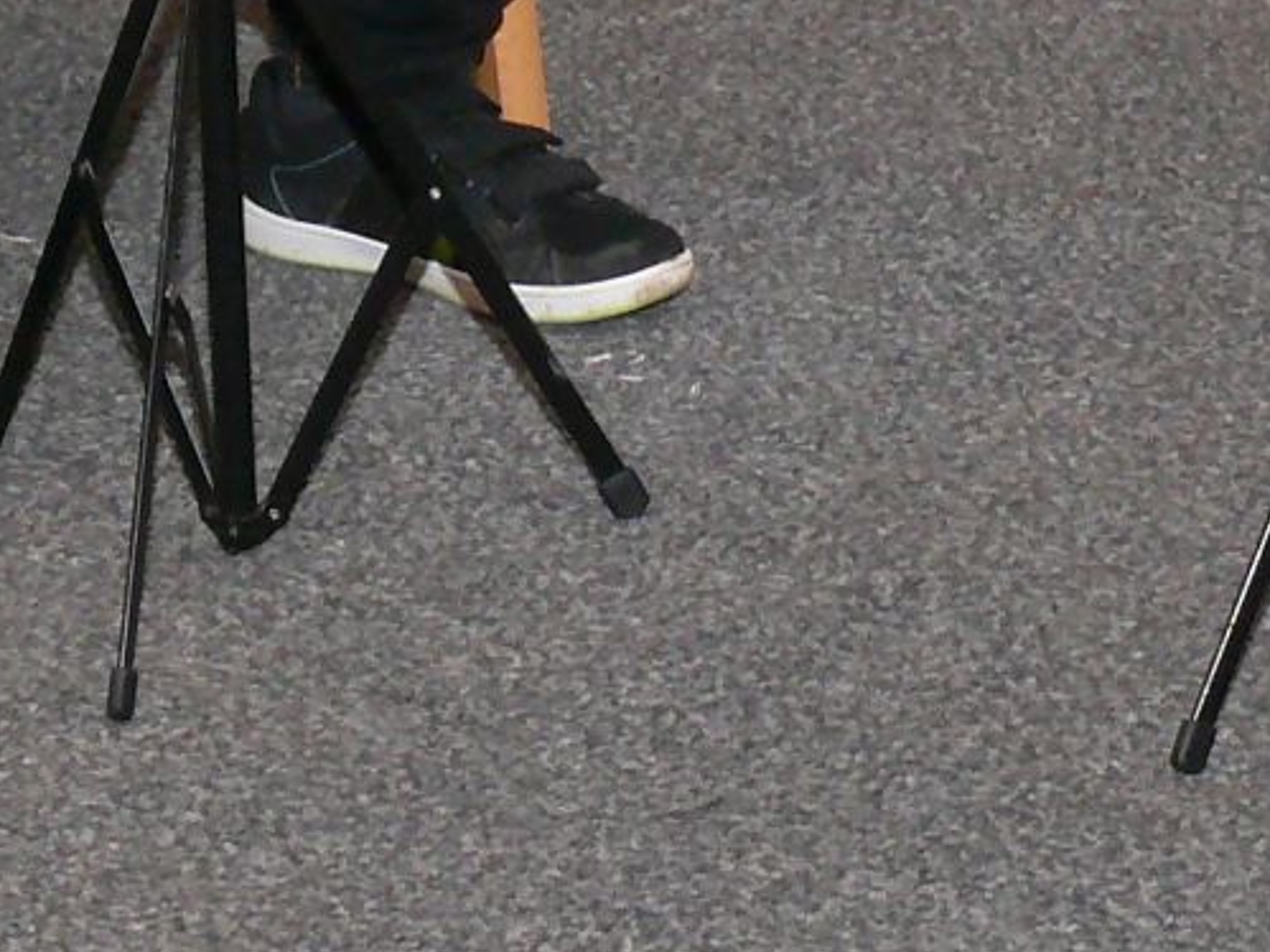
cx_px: 1036
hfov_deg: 10.2
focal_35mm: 193
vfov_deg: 7.4
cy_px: -820
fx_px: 7079
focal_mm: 8.8
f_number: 2.8
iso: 200
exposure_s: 1/30
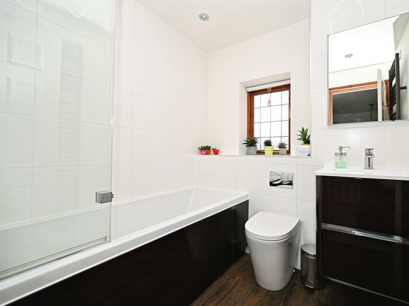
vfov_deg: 78.1
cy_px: 150
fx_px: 189
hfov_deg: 94.0
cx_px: 231
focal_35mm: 16
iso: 100
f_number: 4.5
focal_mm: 14
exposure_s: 1/60
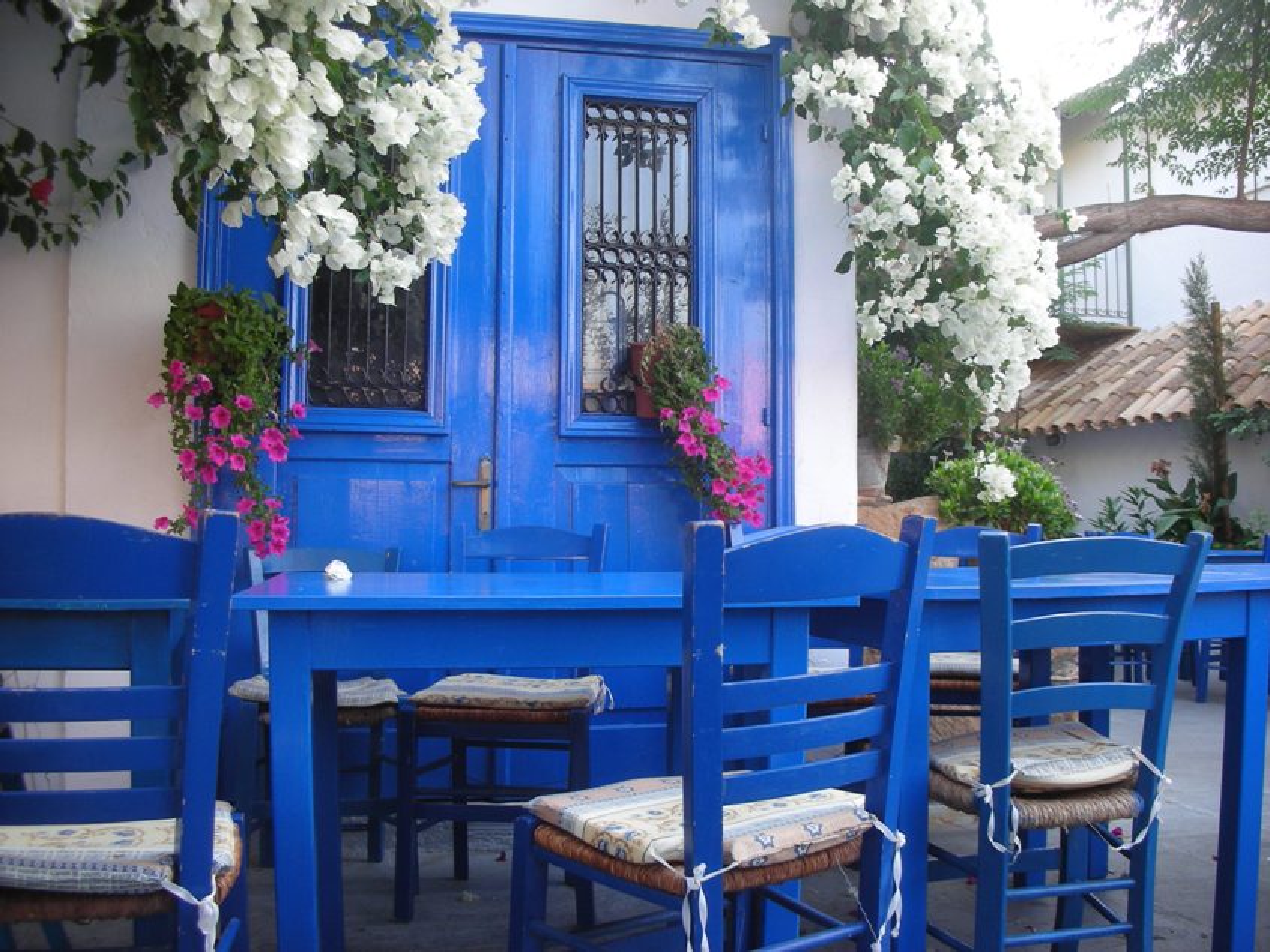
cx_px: 635
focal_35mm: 35
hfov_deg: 52.6
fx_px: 1284
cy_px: 476
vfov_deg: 40.7
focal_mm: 5.8
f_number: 3
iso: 50
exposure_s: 1/38.6
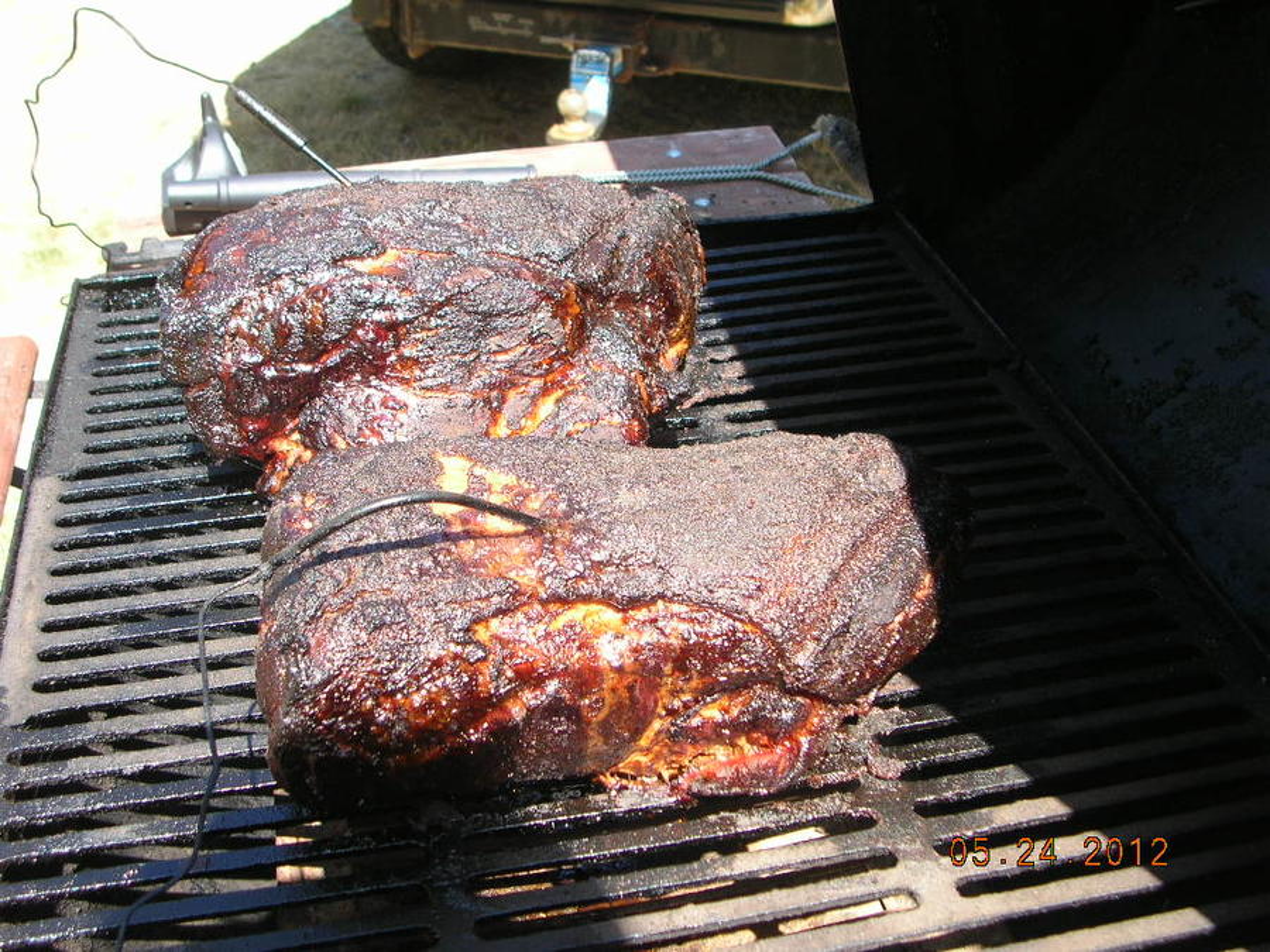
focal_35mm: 42
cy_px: 476
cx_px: 635
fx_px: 1541
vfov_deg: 34.3
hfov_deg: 44.8
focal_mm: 7.1
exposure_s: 1/156
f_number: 3
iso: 50
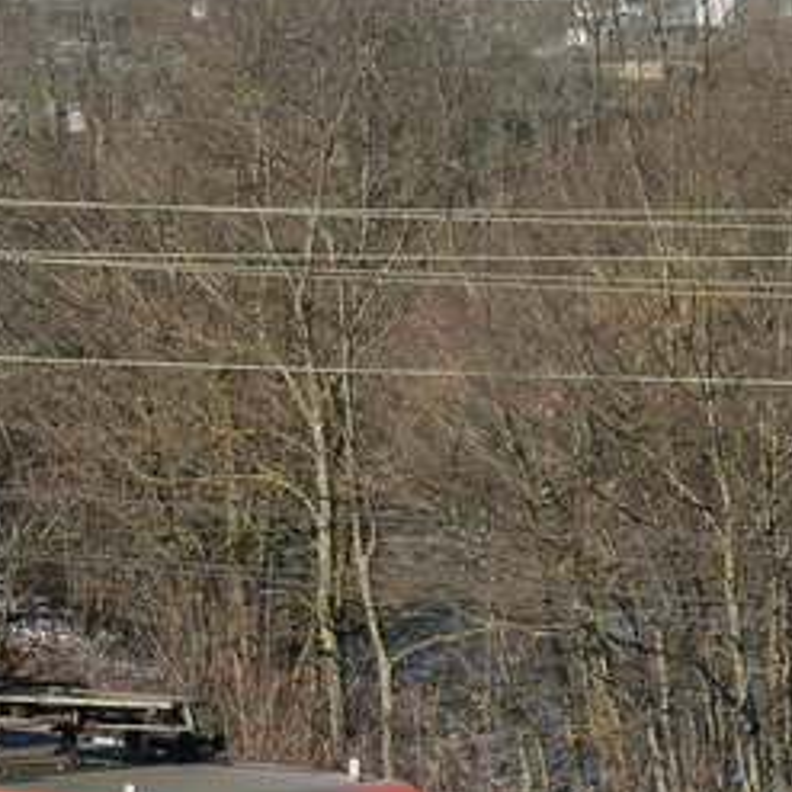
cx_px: -407
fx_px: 7999
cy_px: 781
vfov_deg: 5.7
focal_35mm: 309
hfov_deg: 5.6
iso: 250
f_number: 7.1
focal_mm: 50
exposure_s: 1/1000
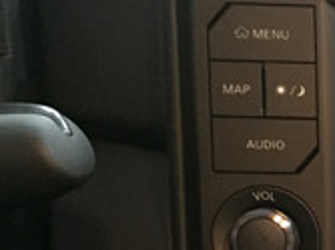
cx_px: 570
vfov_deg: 13.7
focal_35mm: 104
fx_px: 1006
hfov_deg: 16.4
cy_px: 316
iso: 640
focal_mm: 4.15
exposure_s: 1/17
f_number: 2.2
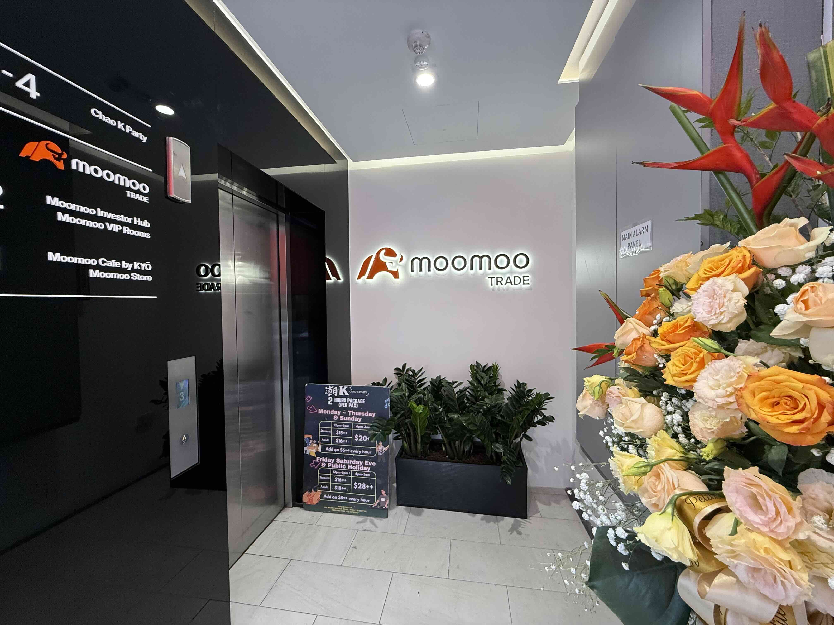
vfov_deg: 85.7
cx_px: 417
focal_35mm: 14
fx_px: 337
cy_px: 312
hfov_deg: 102.1
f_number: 2.2
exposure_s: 1/99
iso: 200
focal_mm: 2.22
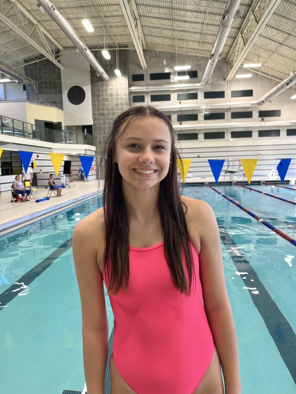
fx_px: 296
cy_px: 197
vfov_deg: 67.3
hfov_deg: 53.1
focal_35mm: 26
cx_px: 148
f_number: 1.6
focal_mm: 5.1
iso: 125
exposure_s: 1/121
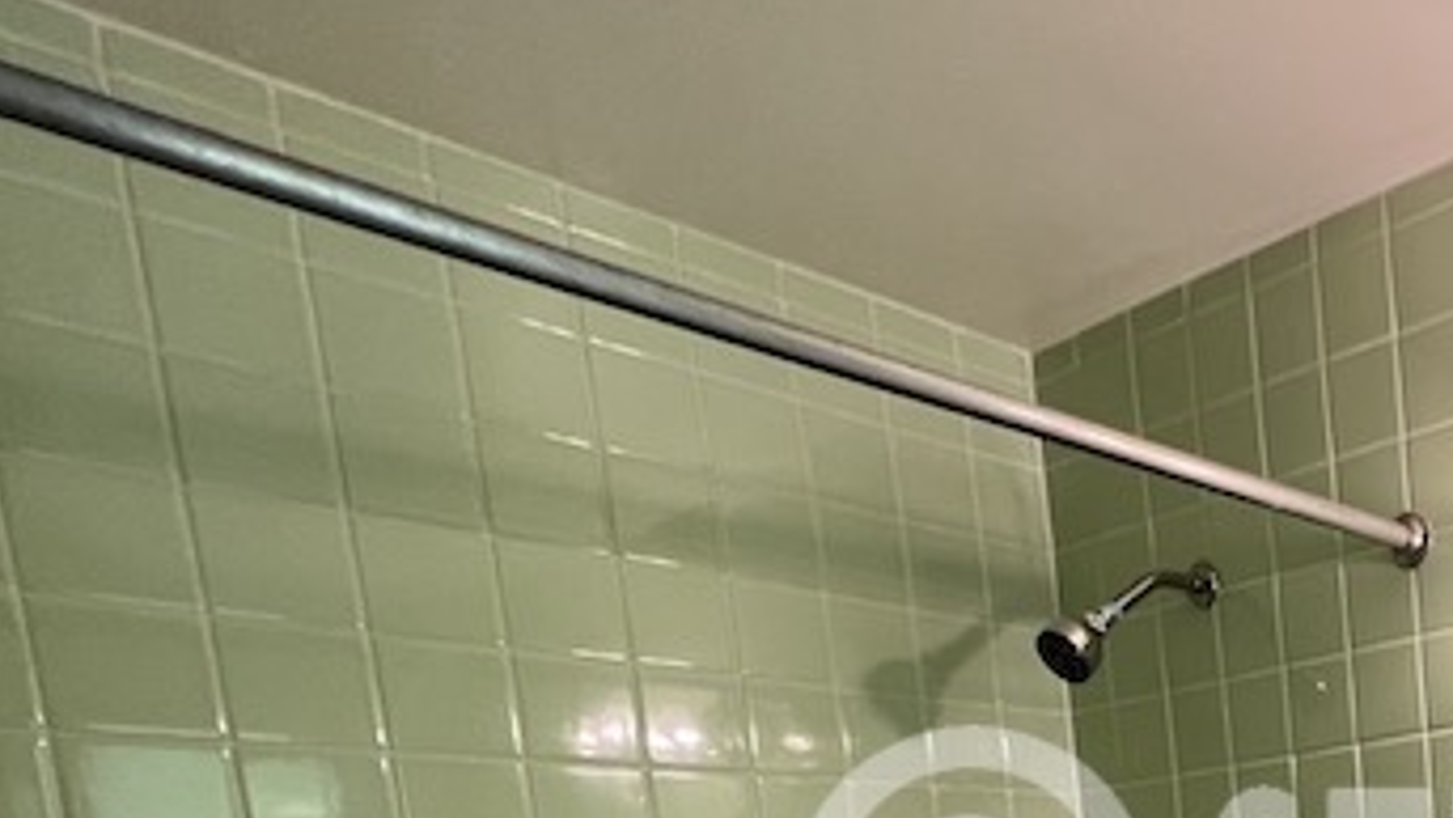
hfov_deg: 44.3
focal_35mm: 33
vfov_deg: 28.0
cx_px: 1622
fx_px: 1272
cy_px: 1123
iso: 200
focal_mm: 1.57
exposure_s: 1/120
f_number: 1.8
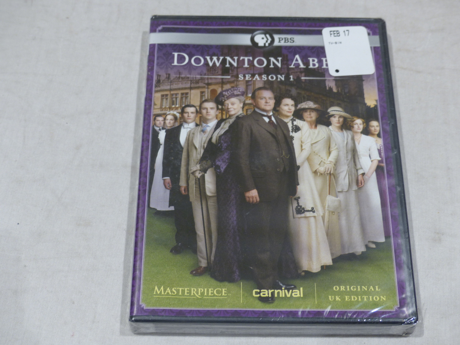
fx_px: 917
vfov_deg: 21.3
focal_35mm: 69
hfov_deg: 28.2
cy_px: 172
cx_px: 230
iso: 100
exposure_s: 1/20
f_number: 2.8
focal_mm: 12.5
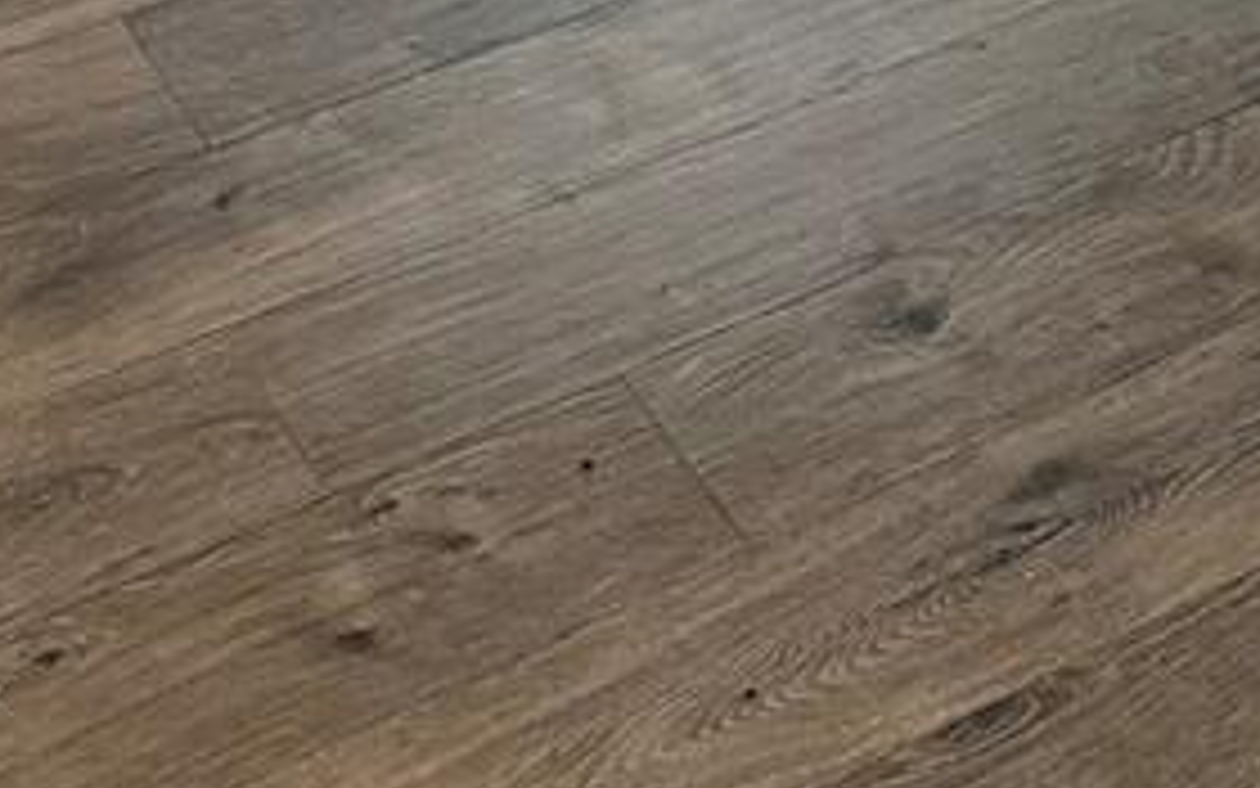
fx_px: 3743
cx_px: 1534
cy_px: -1121
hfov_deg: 18.1
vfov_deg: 10.3
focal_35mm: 109
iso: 160
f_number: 1.78
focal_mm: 6.86
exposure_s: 1/120
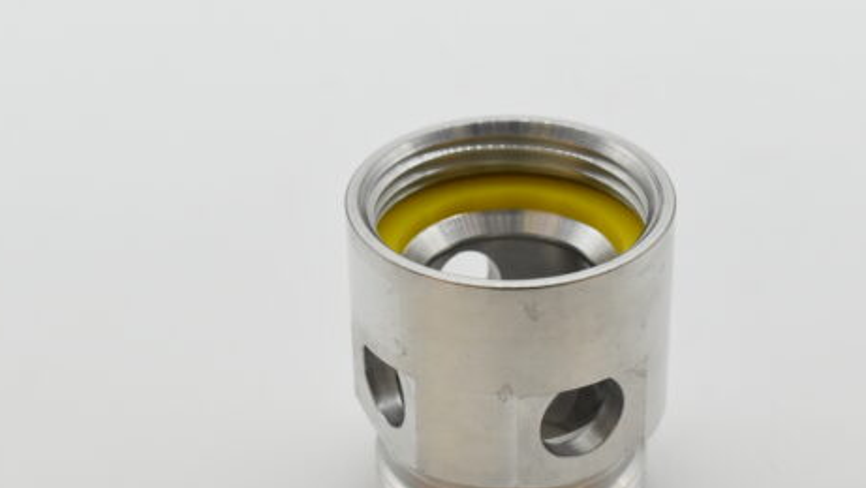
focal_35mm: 94
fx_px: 2160
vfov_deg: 12.9
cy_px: 295
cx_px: 537
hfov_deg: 22.6
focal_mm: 46
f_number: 8
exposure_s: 1/1600
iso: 1600
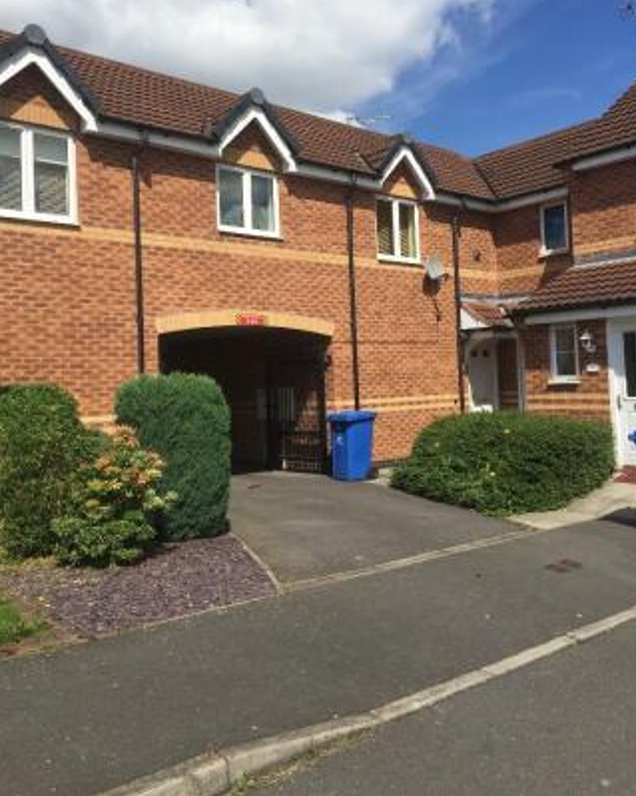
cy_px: 362
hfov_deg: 47.1
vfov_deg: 57.1
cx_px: 319
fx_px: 730
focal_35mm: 31
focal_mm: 4.15
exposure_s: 1/3300
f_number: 2.2
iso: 32
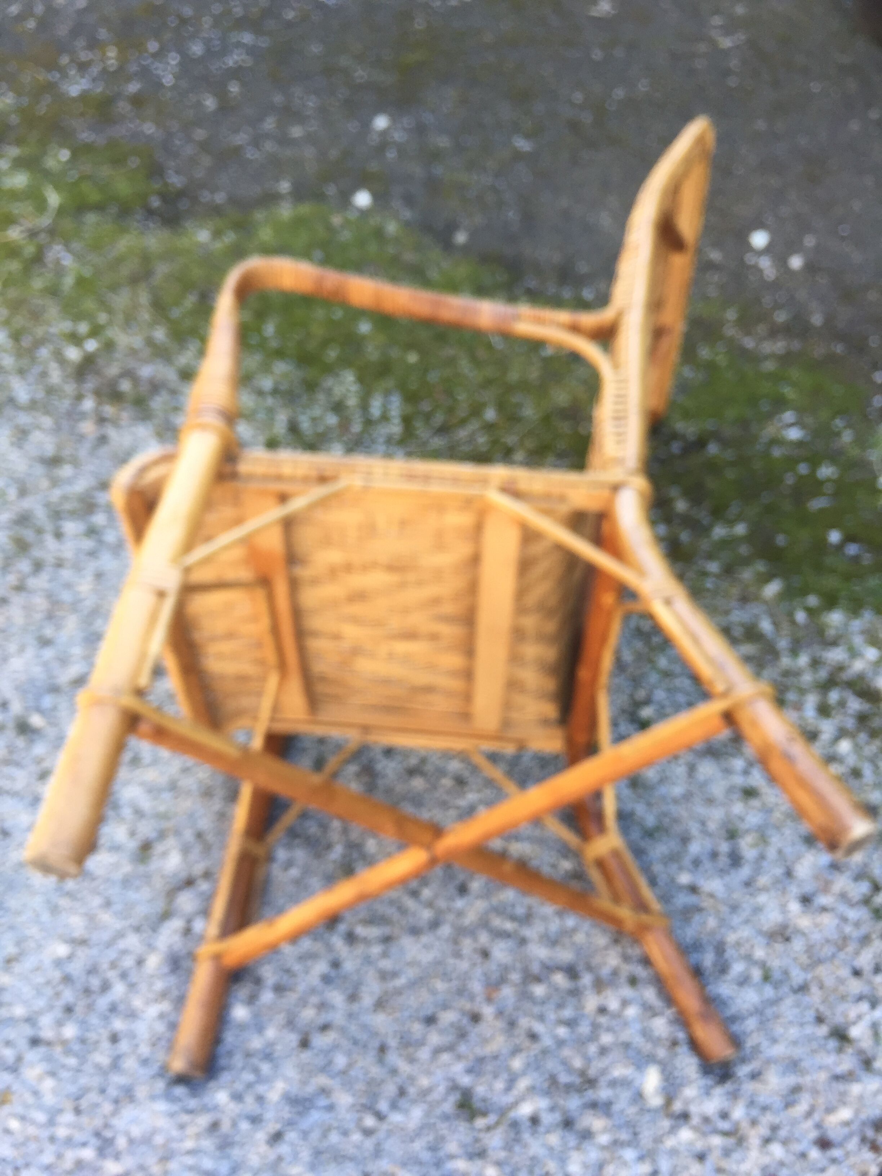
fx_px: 985
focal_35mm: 29
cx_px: 441
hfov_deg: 48.2
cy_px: 588
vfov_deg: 61.7
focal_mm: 4.15
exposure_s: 1/100
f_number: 2.2
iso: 40
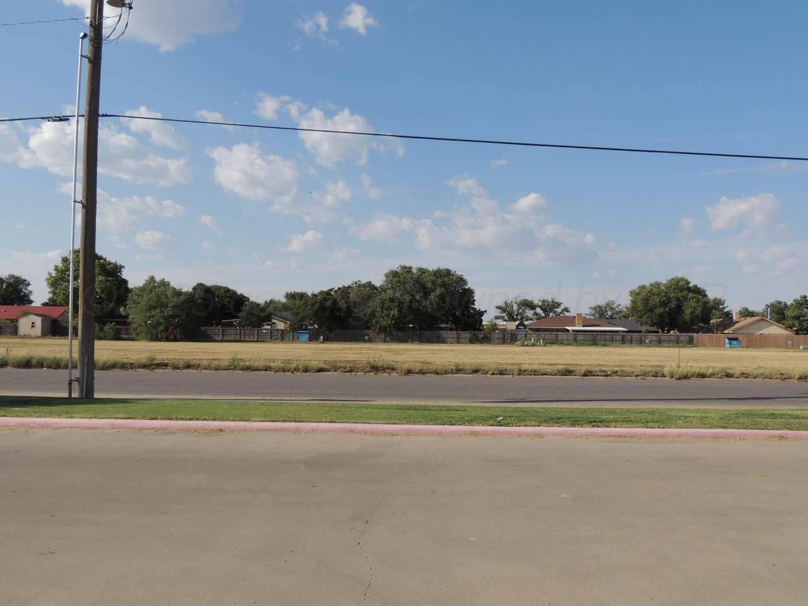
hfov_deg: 55.4
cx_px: 404
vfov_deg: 42.9
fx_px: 770
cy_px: 303
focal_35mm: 33
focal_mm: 5.8
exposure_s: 1/1250
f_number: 3.6
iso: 100
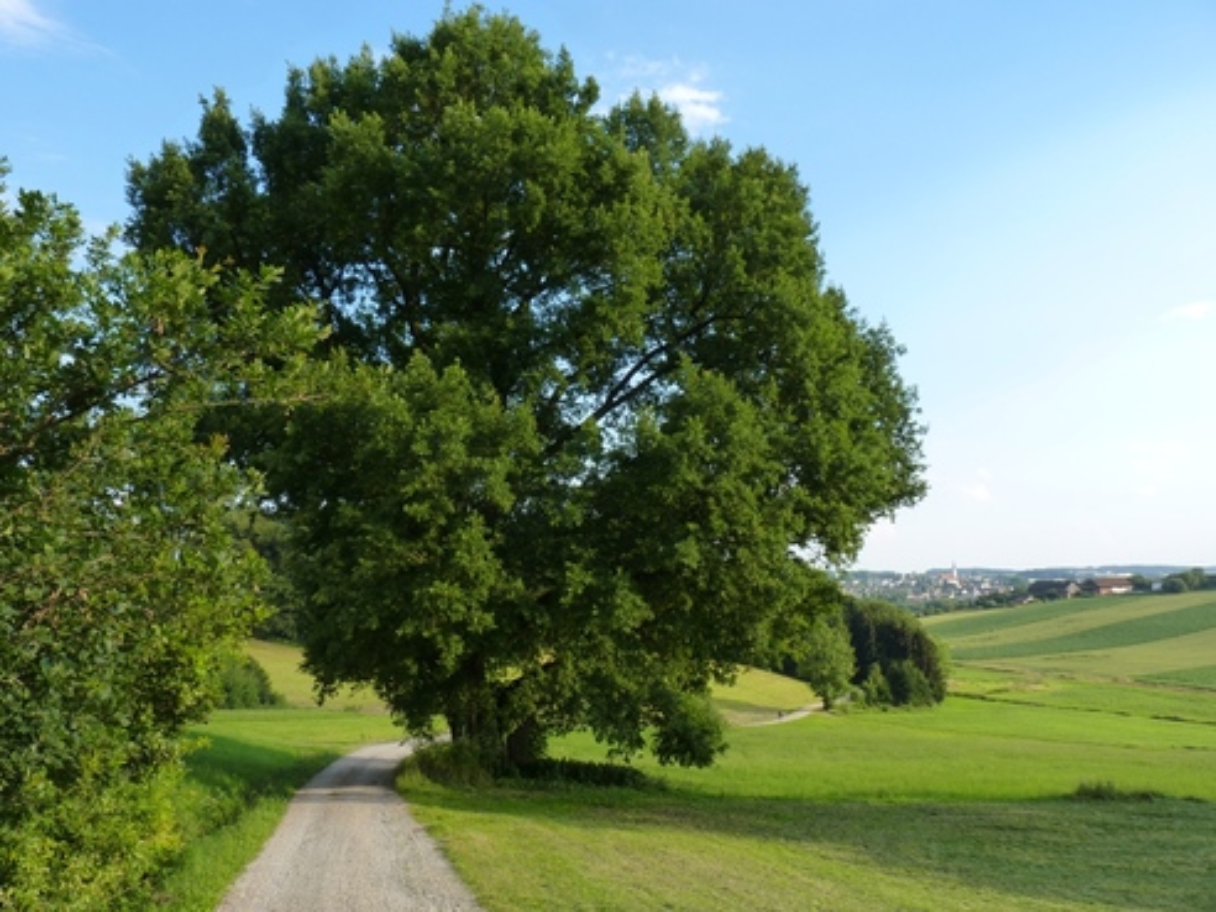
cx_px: 608
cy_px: 456
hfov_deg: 61.7
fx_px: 1019
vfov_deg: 48.2
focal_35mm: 29
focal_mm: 5.1
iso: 125
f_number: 4
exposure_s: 1/200
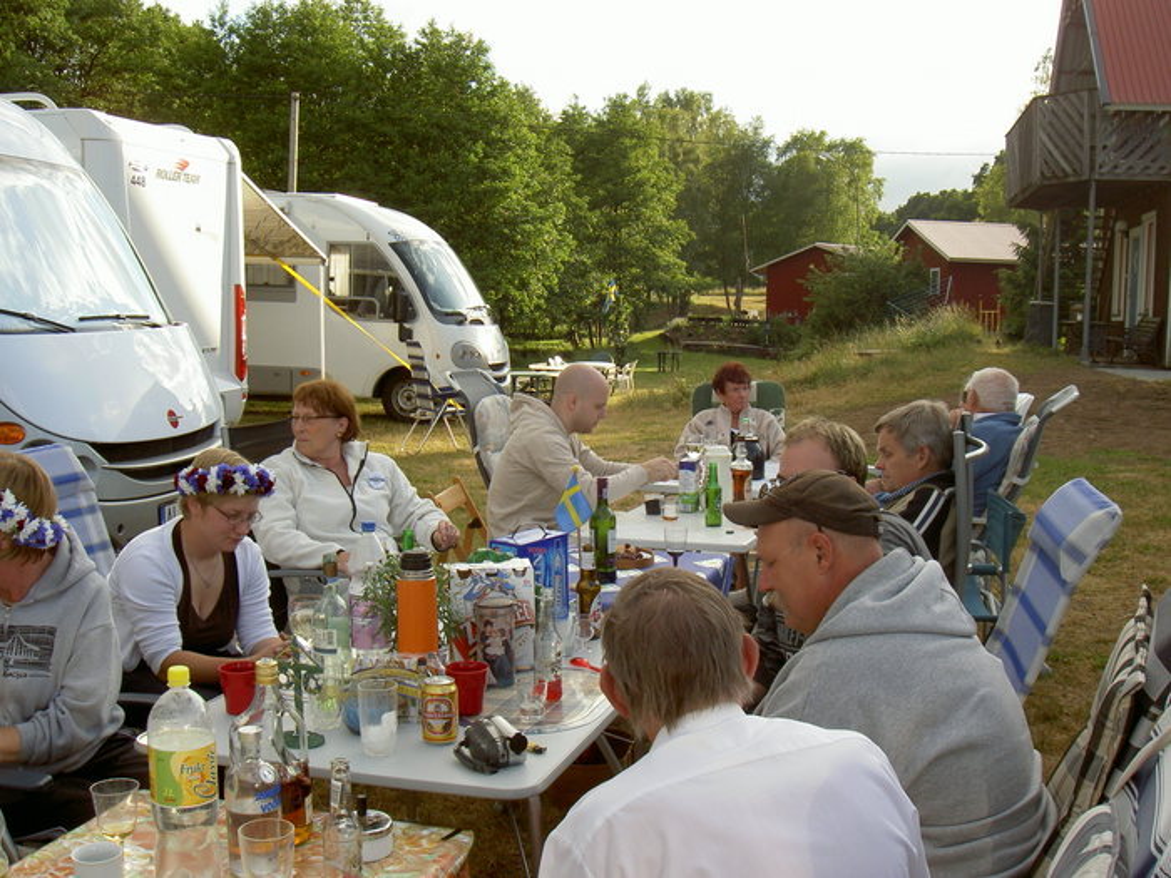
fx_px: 1319
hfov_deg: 47.9
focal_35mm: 39
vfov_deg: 36.8
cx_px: 586
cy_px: 439
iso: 50
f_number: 4.7
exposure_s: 1/160
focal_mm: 8
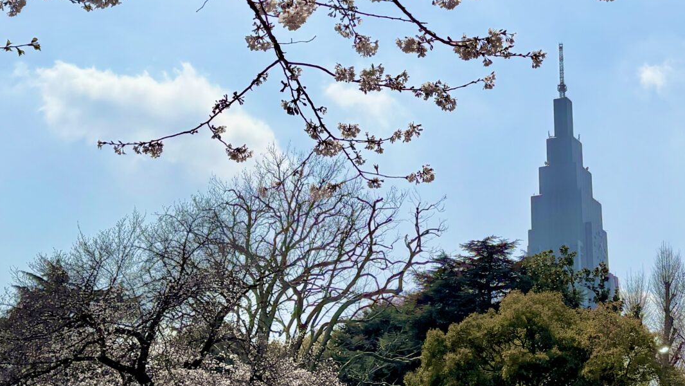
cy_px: -111
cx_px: 473
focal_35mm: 68
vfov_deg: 16.8
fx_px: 1235
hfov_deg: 30.7
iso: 50
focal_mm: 5.96
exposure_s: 1/18868
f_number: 1.6
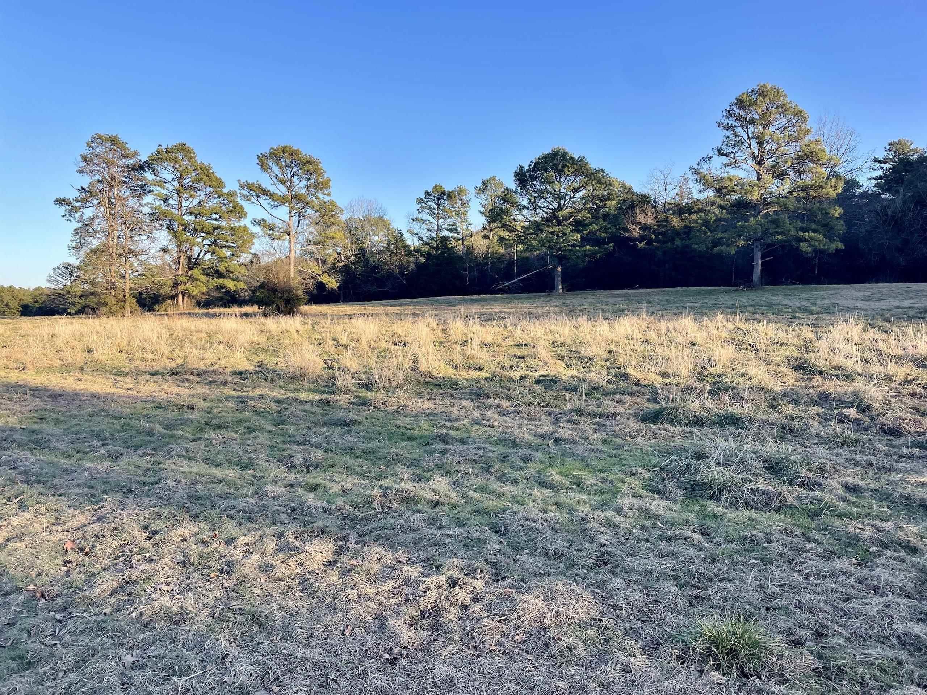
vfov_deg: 53.1
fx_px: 696
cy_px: 348
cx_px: 464
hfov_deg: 67.3
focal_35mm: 26
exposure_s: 1/997
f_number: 1.6
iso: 32
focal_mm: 4.2
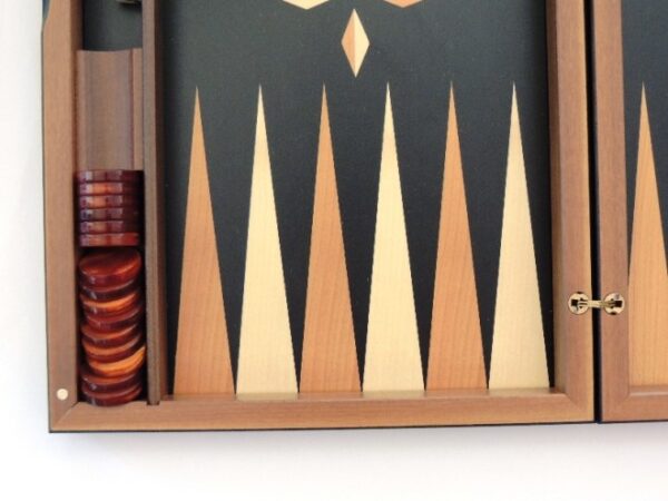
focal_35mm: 47
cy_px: 250
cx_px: 334
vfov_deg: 30.9
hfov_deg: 40.4
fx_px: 907
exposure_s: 1/15
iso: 400
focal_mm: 8.3
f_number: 3.5
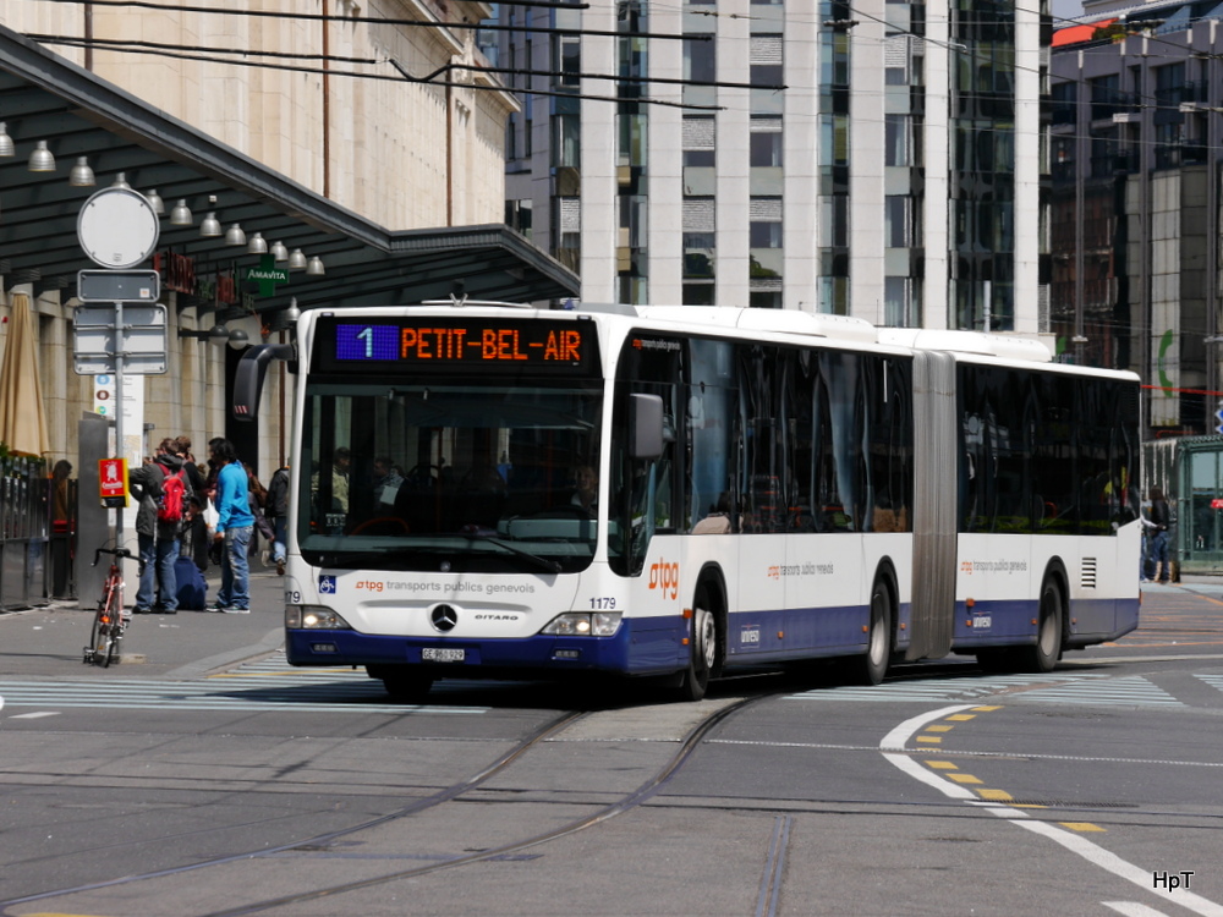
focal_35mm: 194
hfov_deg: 10.2
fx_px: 6854
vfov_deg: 7.7
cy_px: 458
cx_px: 612
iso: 160
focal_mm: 97
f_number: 7.1
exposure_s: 1/640
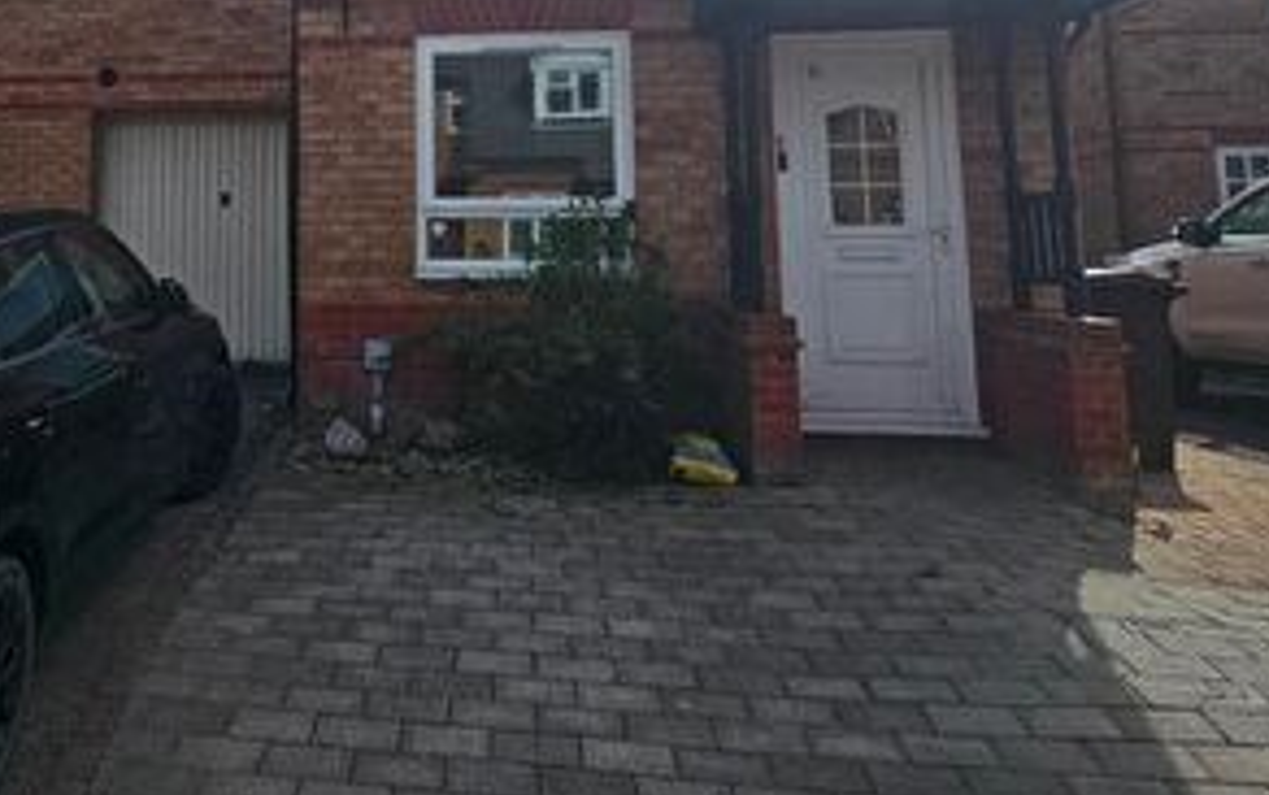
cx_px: 313
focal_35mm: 33
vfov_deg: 36.1
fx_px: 1142
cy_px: 85
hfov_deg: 55.3
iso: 50
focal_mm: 2.2
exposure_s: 1/5523
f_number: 2.2
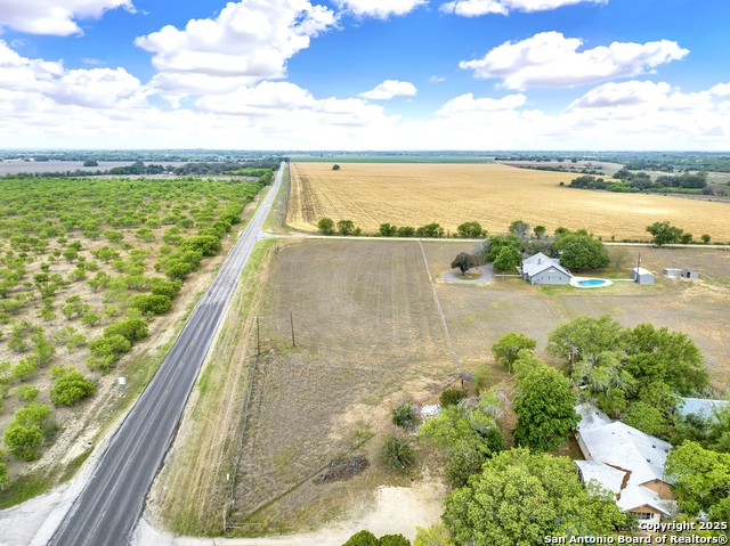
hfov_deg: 71.6
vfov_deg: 56.8
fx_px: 506
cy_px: 273
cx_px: 365
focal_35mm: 24
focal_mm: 12.29
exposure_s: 1/2000
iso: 140
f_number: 2.8
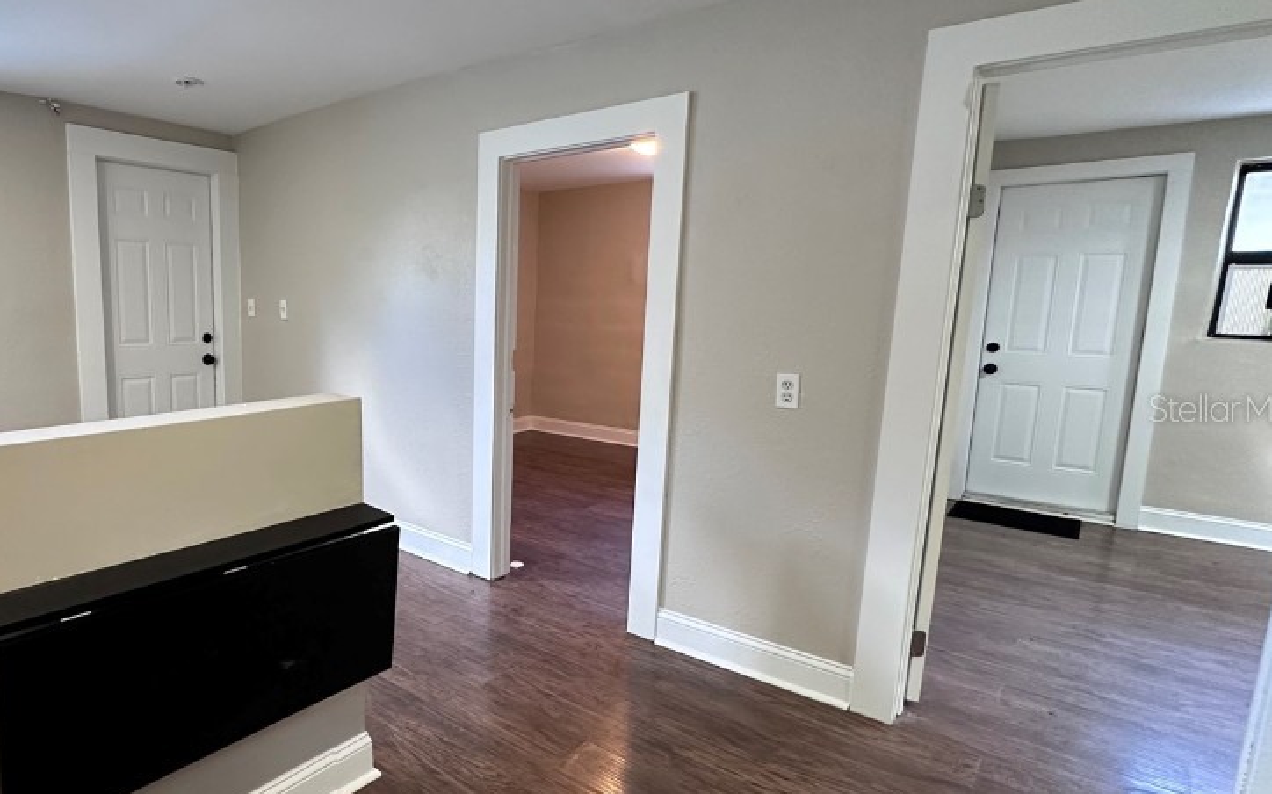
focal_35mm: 21
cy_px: 408
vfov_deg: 57.2
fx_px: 728
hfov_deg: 79.3
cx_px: 415
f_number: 2.2
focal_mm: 2.22
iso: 320
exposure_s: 1/60
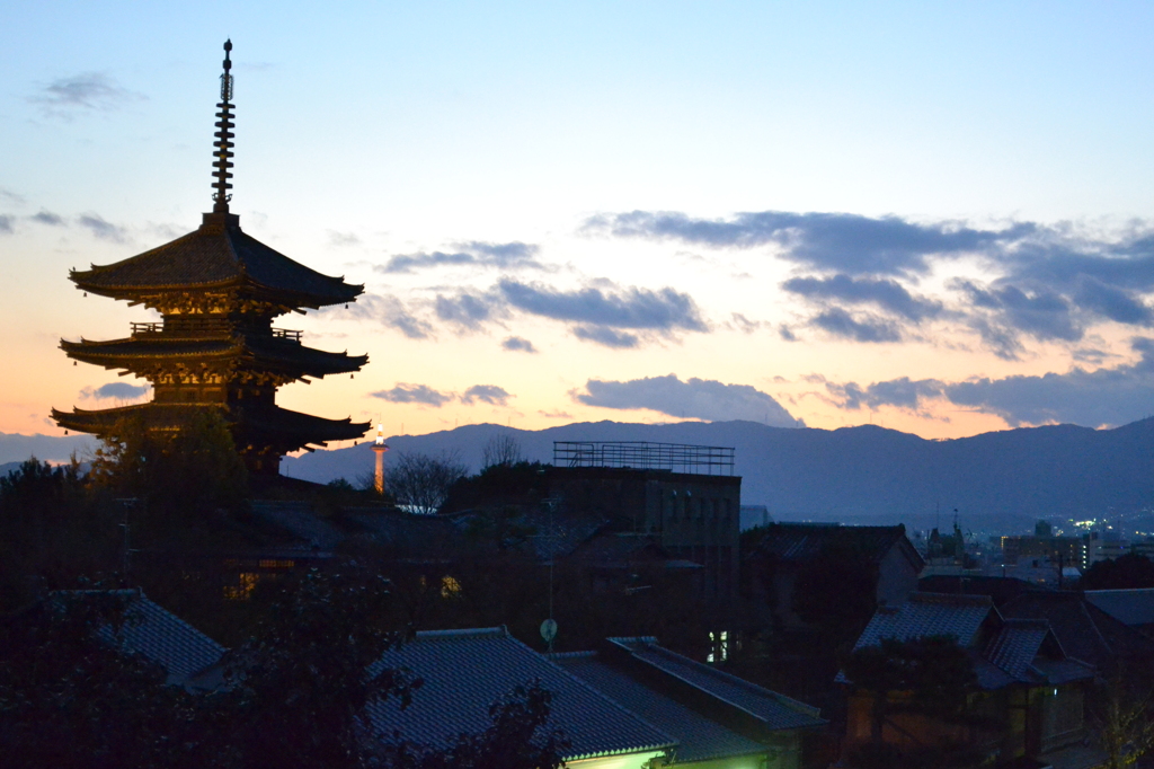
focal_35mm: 82
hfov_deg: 24.6
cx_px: 577
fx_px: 2644
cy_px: 384
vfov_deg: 16.5
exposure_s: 1/30
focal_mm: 55
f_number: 5.6
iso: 3200
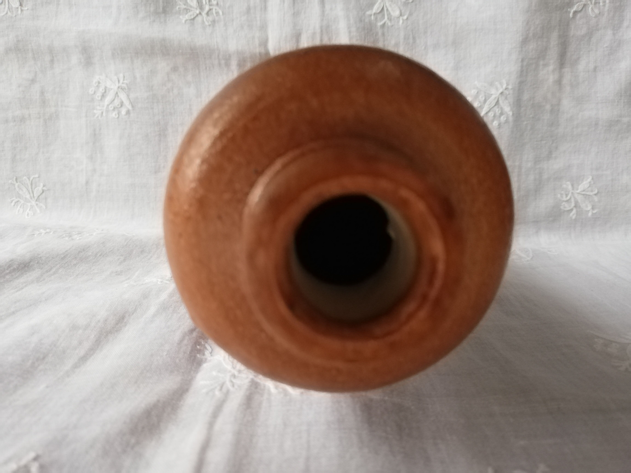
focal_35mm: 26
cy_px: 236
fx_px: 474
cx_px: 316
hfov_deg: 67.3
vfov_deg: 53.1
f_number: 2.2
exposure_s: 1/25
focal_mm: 3.81
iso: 500
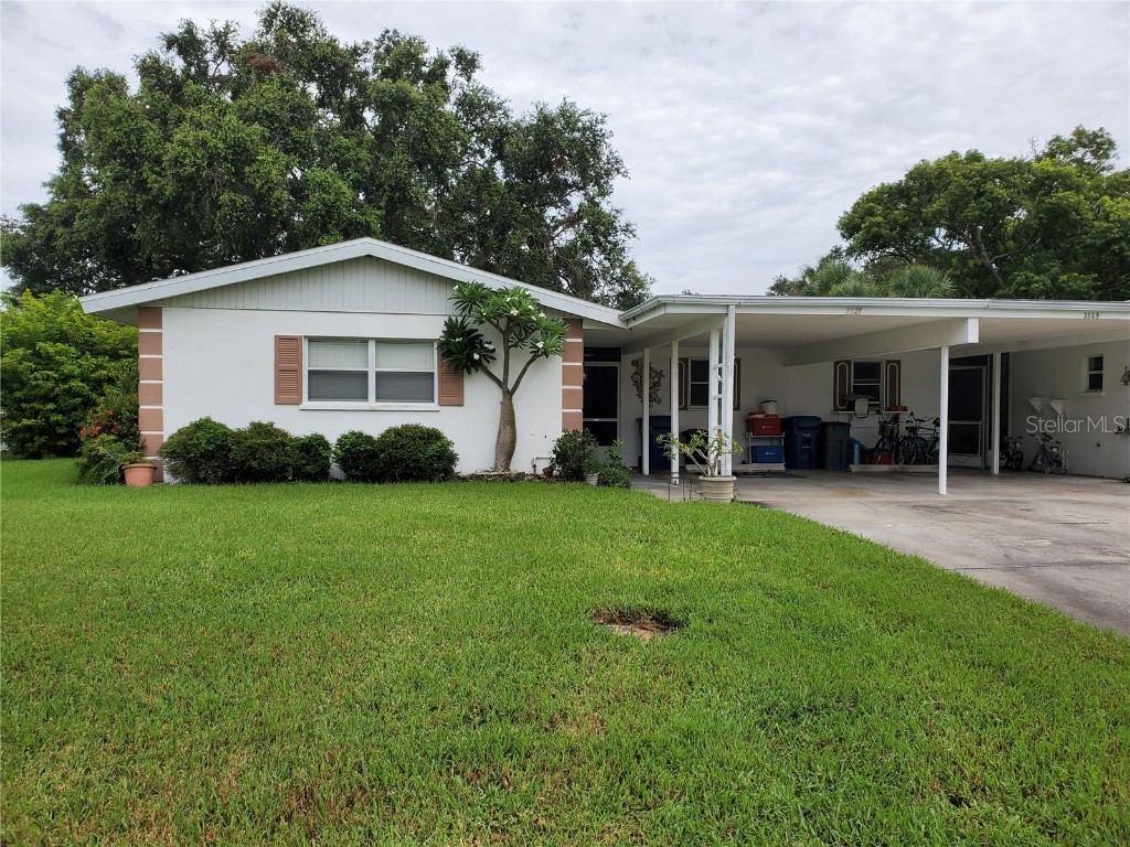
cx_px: 565
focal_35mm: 26
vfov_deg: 53.1
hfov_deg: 67.3
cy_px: 424
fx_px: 849
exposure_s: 1/2169
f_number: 2.4
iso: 50
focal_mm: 4.3
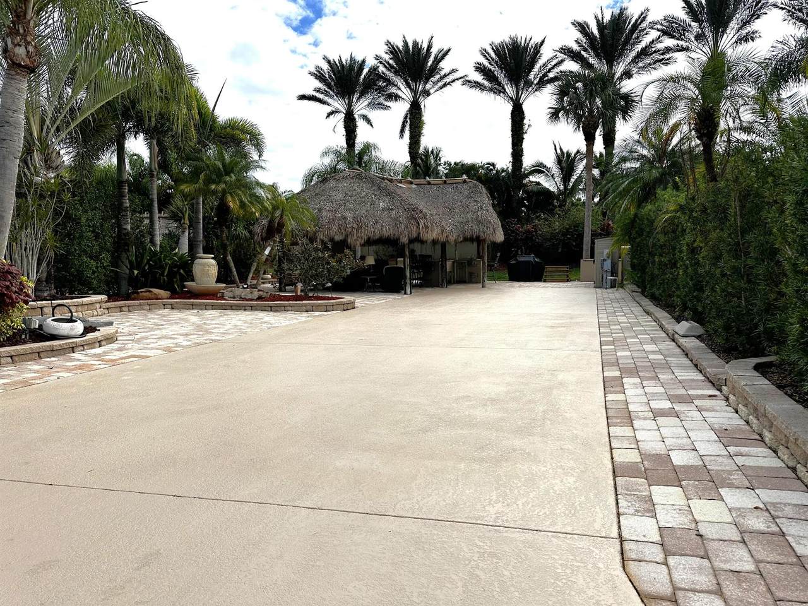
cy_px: 303
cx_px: 404
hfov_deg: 71.6
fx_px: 560
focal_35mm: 24
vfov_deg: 56.8
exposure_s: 1/5525
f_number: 1.78
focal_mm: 6.86
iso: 80
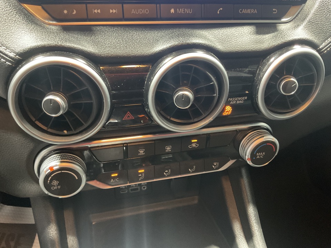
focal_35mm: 29
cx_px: 166
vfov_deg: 48.2
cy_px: 124
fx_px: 277
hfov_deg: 61.7
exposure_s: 1/25
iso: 320
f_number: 1.8
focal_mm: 3
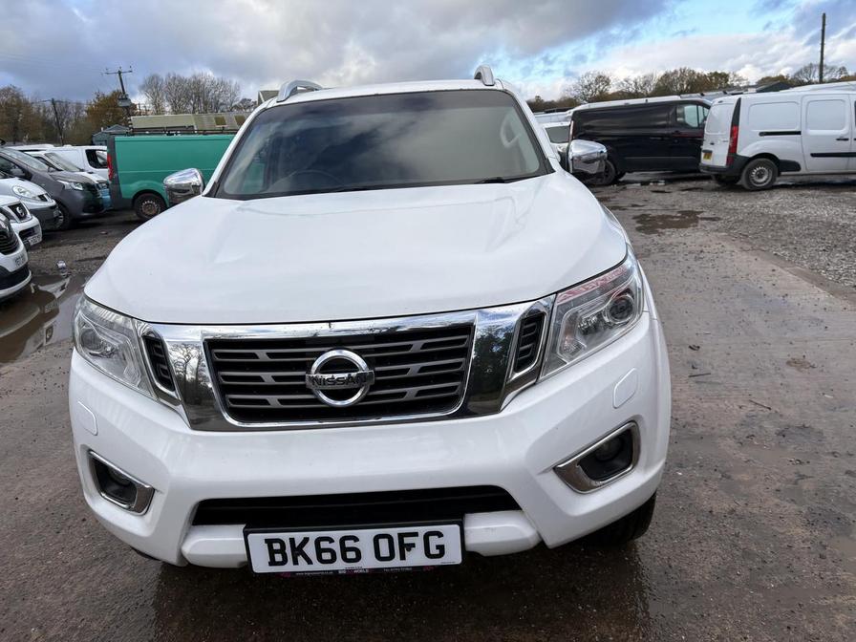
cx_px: 428
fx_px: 643
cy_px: 321
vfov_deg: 53.1
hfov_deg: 67.3
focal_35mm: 26
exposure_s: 1/1287
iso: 50
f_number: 1.6
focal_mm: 5.96
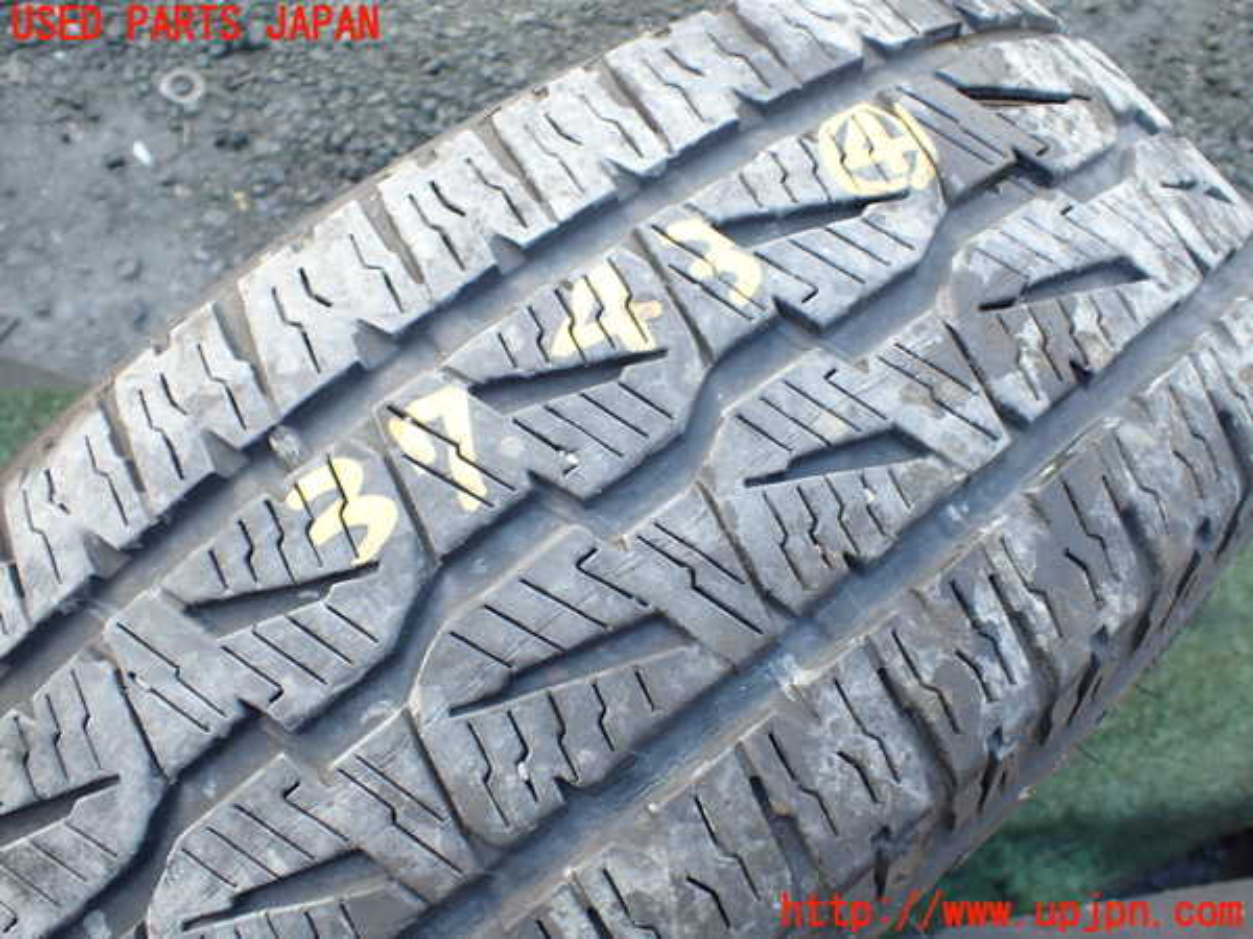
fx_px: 1086
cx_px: 626
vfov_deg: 46.8
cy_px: 470
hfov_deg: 60.0
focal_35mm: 30
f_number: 2.3
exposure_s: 1/125
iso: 160
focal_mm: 5.4
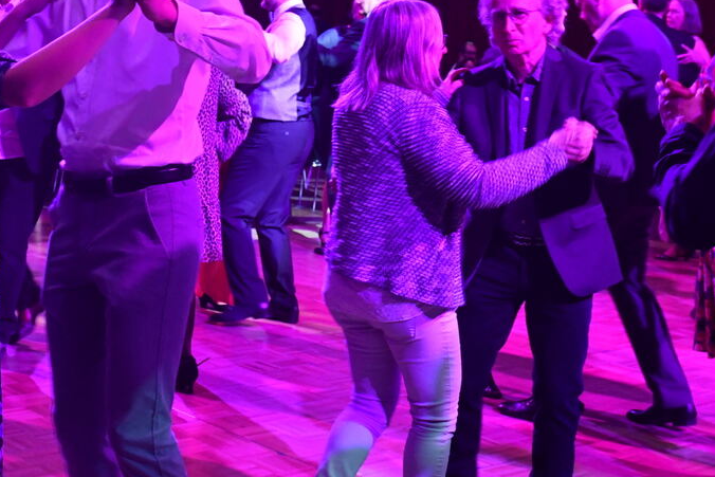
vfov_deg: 18.9
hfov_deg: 28.1
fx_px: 1428
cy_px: 139
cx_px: 289
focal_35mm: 72
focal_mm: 27
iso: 2500
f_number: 4
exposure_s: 1/60
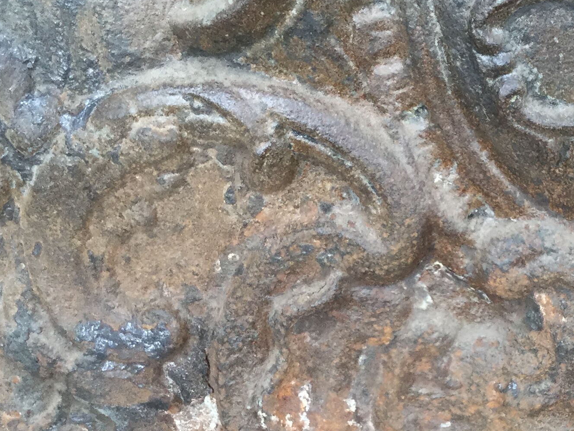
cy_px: 350
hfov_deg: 24.5
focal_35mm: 76
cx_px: 566
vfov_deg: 19.2
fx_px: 1261
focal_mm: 3.3
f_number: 2.4
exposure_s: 1/33
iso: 64
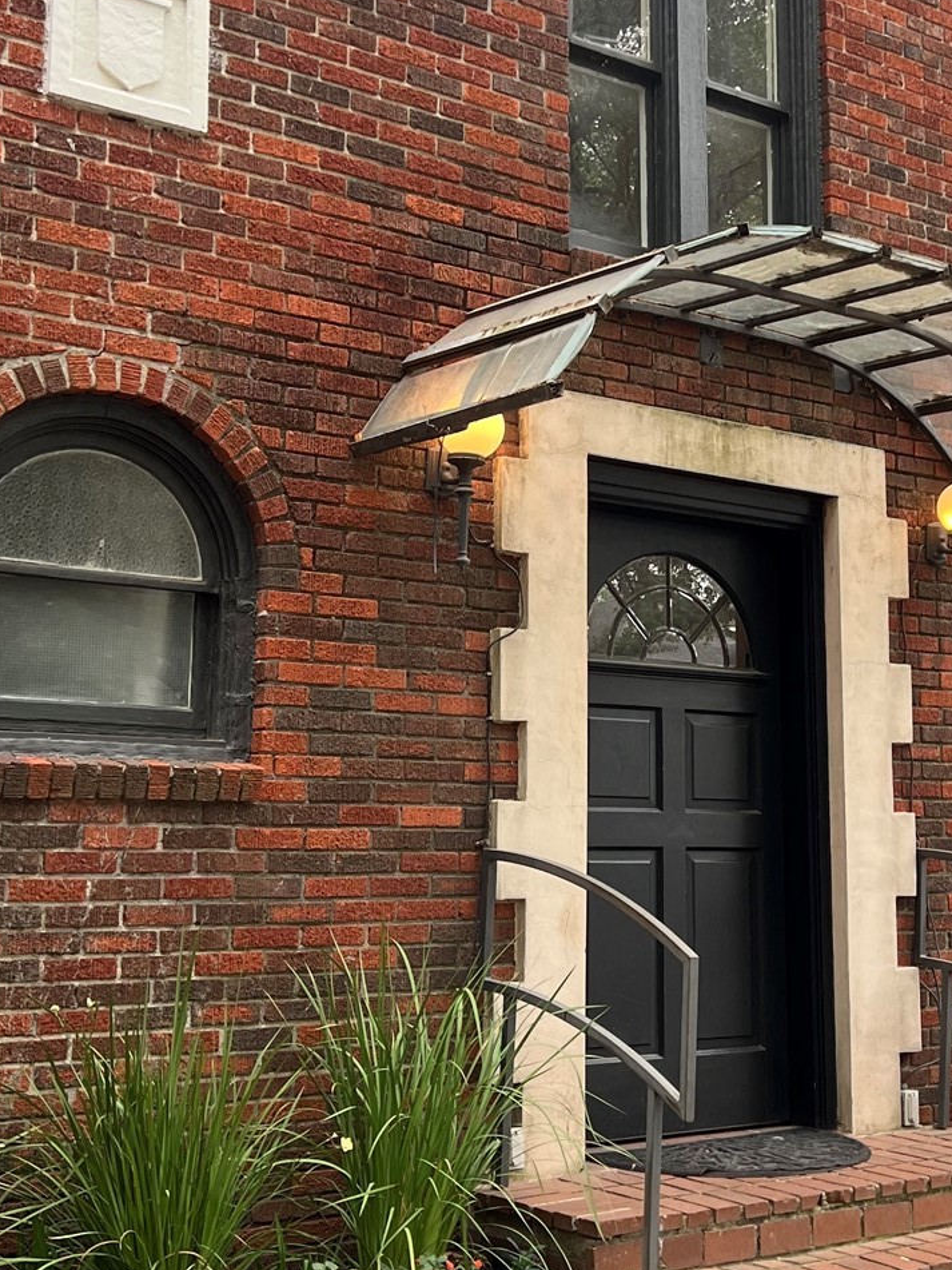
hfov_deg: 25.8
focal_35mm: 56
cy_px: 527
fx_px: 2054
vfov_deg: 34.3
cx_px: 721
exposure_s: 1/180
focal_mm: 5.7
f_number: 1.5
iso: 50
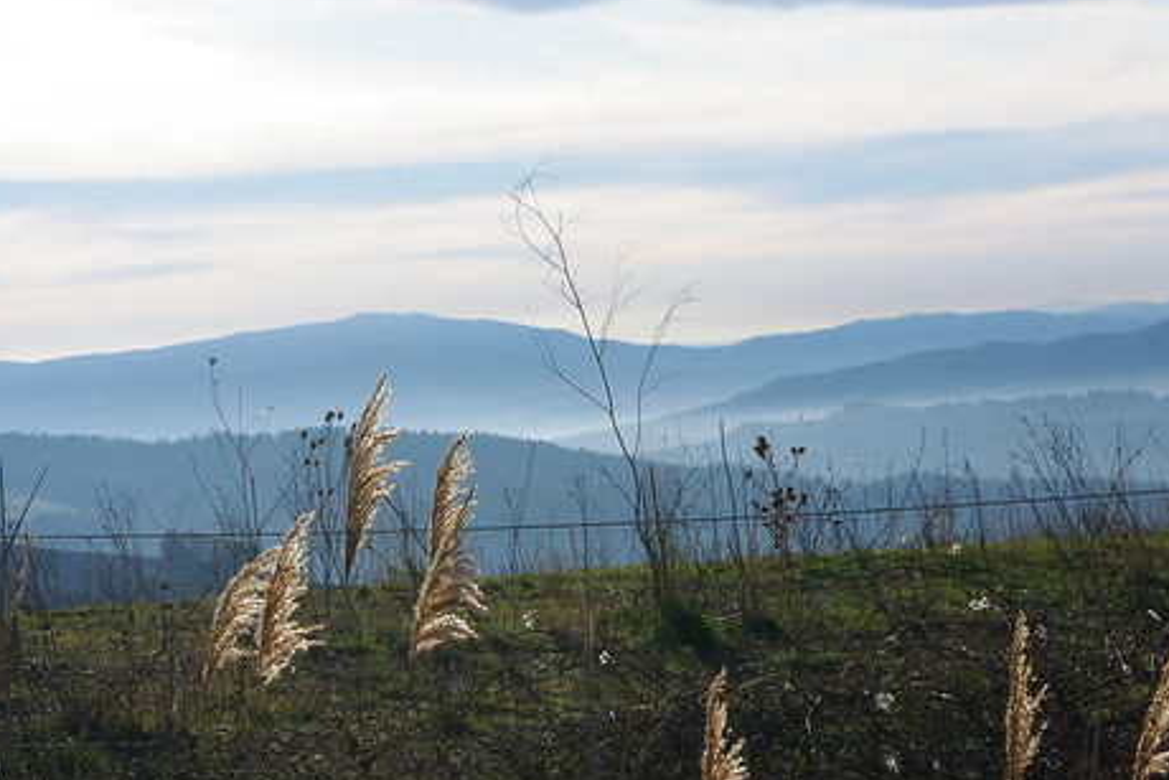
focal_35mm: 107
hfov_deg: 19.1
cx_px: 488
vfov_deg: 12.8
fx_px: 3475
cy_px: 489
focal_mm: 55
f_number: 13
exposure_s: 1/500
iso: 400
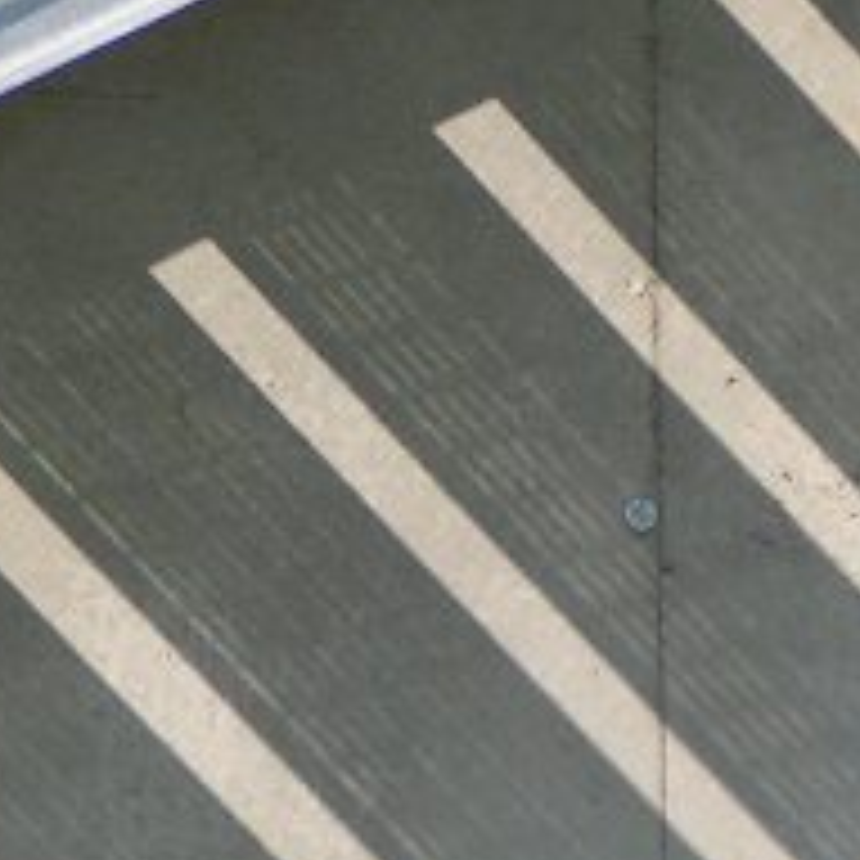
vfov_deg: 3.5
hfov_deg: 3.5
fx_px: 14138
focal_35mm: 503
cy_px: 928
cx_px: 1211
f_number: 3.5
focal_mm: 20.9
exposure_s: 1/640
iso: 50
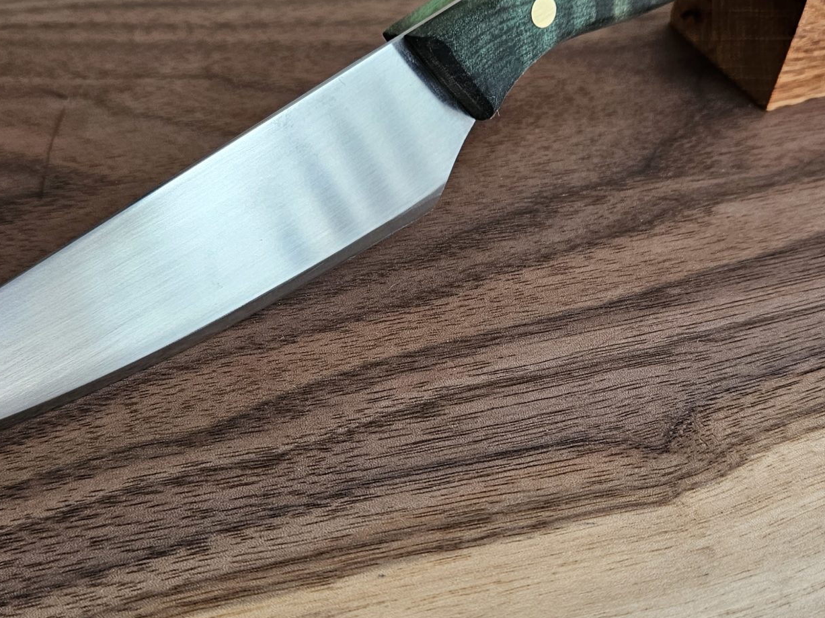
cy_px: 314
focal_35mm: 48
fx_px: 1144
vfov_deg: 30.3
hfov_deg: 39.6
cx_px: 390
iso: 125
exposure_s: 1/180
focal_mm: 5.4
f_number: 1.8
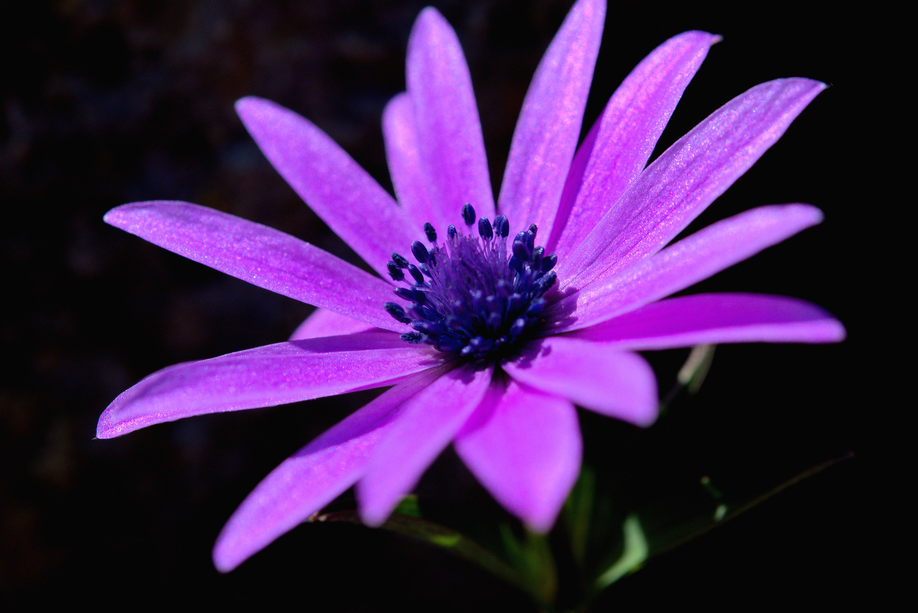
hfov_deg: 22.6
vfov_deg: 15.2
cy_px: 306
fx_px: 2296
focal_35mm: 90
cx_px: 459
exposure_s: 1/800
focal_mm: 60
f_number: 10
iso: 250
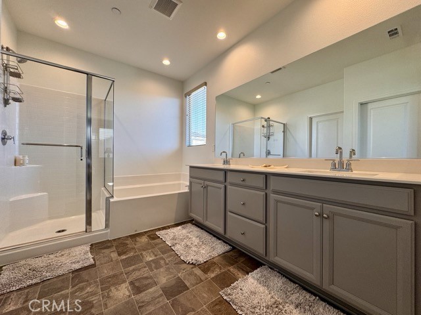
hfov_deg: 102.1
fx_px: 170
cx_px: 210
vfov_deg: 85.7
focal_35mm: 14
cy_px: 158
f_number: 2.2
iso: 80
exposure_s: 1/120
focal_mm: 2.22
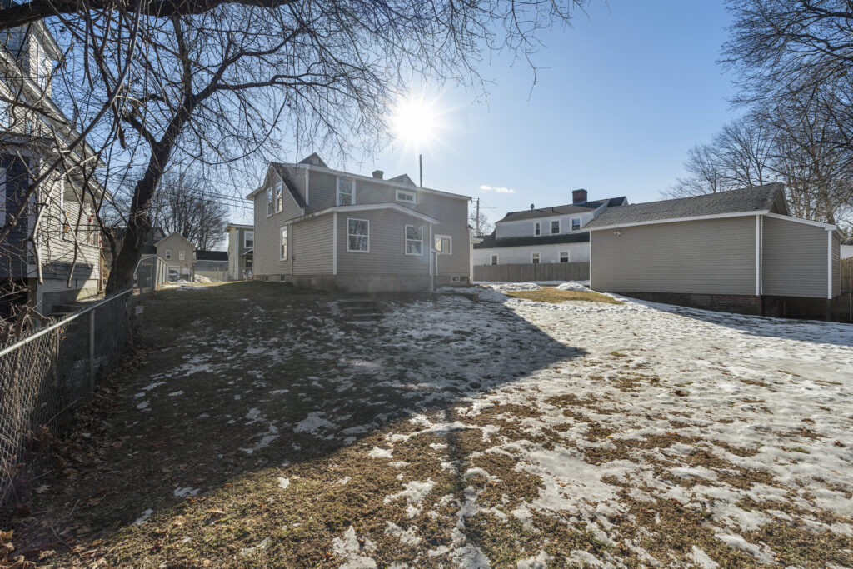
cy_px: 284
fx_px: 379
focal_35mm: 16
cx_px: 426
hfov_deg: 96.7
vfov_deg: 73.8
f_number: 9
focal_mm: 16
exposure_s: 1/80
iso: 100
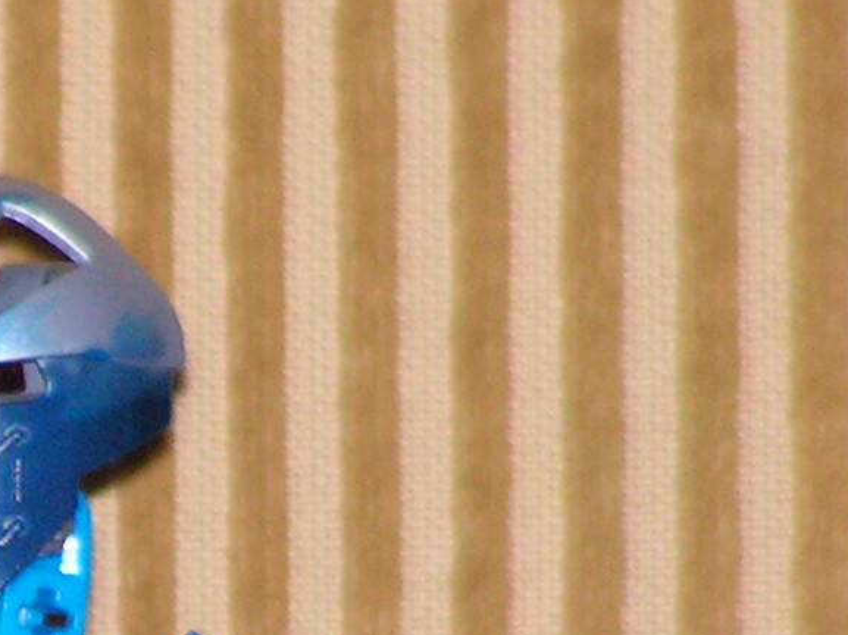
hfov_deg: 1.9
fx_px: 25217
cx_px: -197
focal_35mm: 1030
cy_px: 726
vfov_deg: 1.4
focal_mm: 48
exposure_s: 1/320
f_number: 3.2
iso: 200
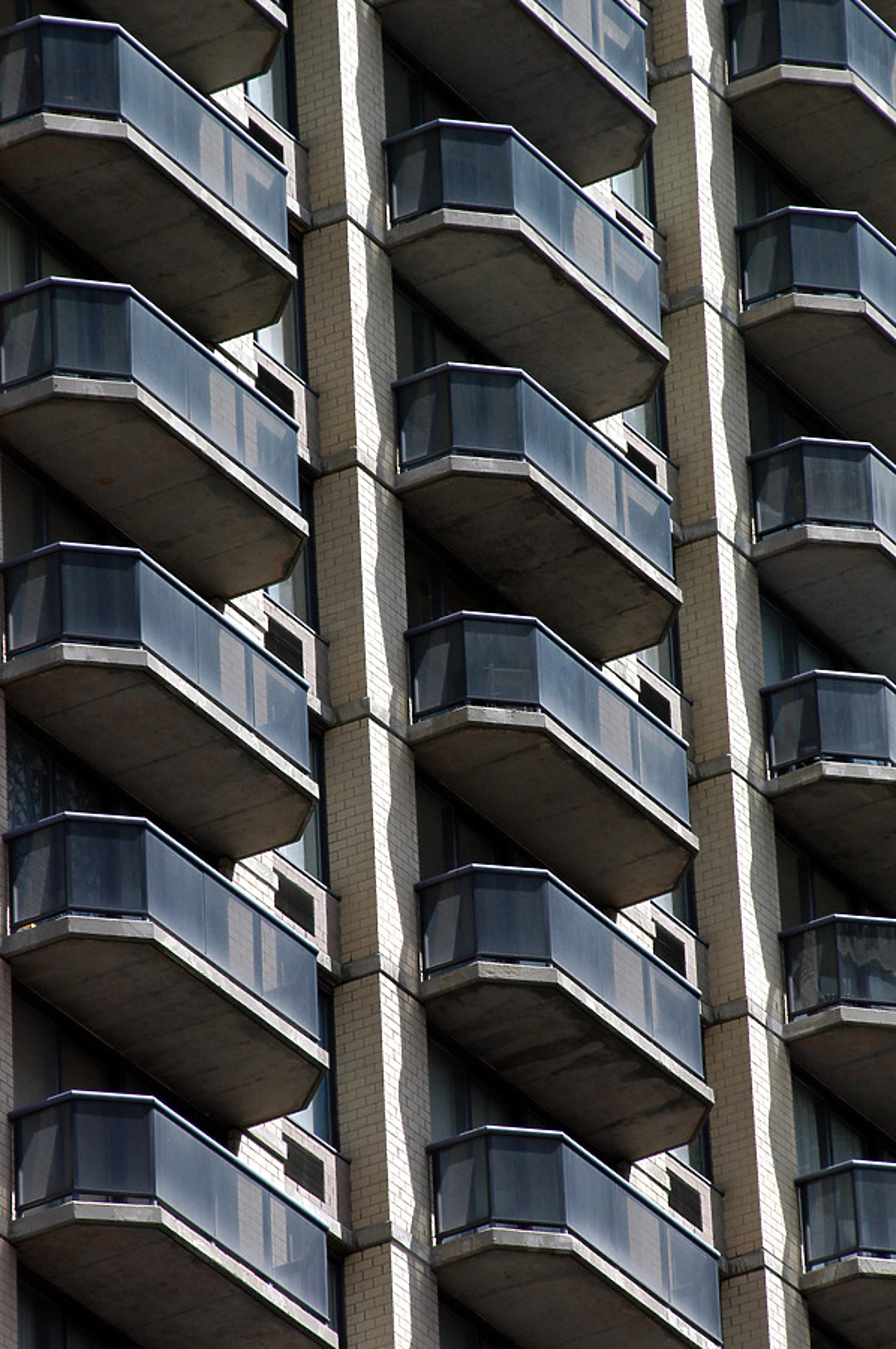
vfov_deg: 6.9
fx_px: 11225
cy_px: 674
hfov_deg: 4.6
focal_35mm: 300
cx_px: 448
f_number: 6.3
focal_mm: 200
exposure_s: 1/640
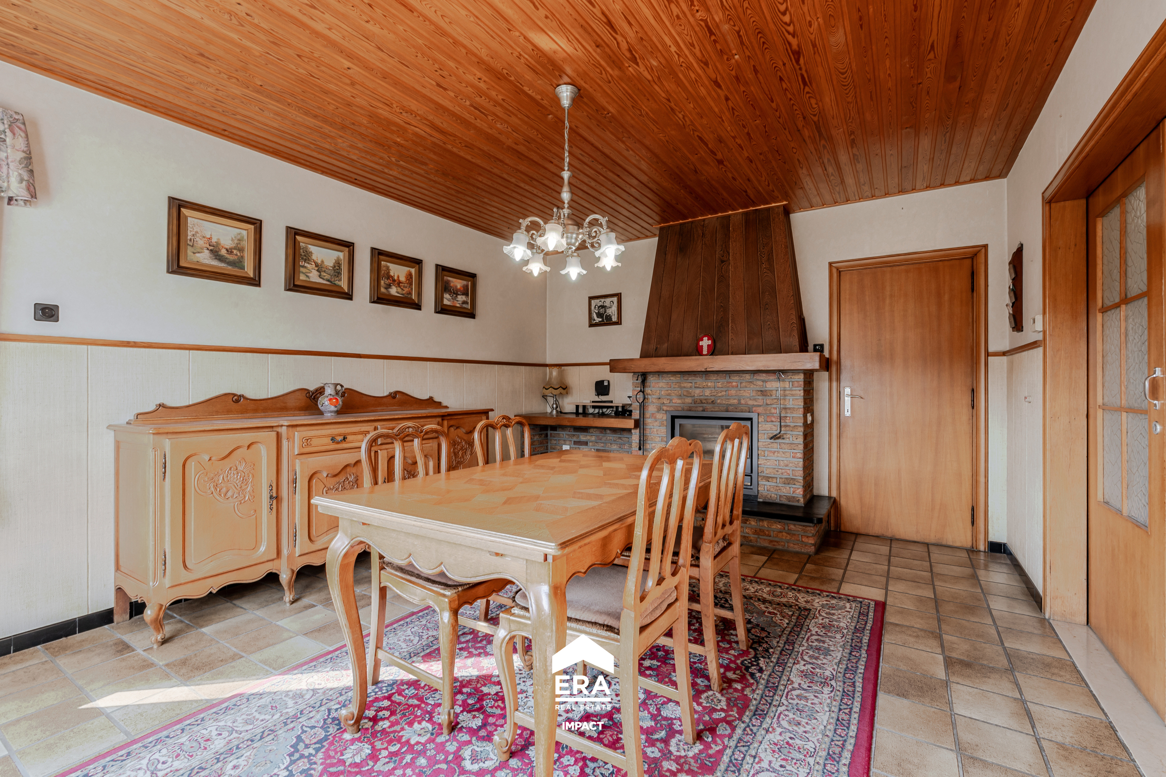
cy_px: 388
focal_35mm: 16
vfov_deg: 73.7
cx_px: 583
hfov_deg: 96.7
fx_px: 518
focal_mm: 16
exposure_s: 1/80
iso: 250
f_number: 11
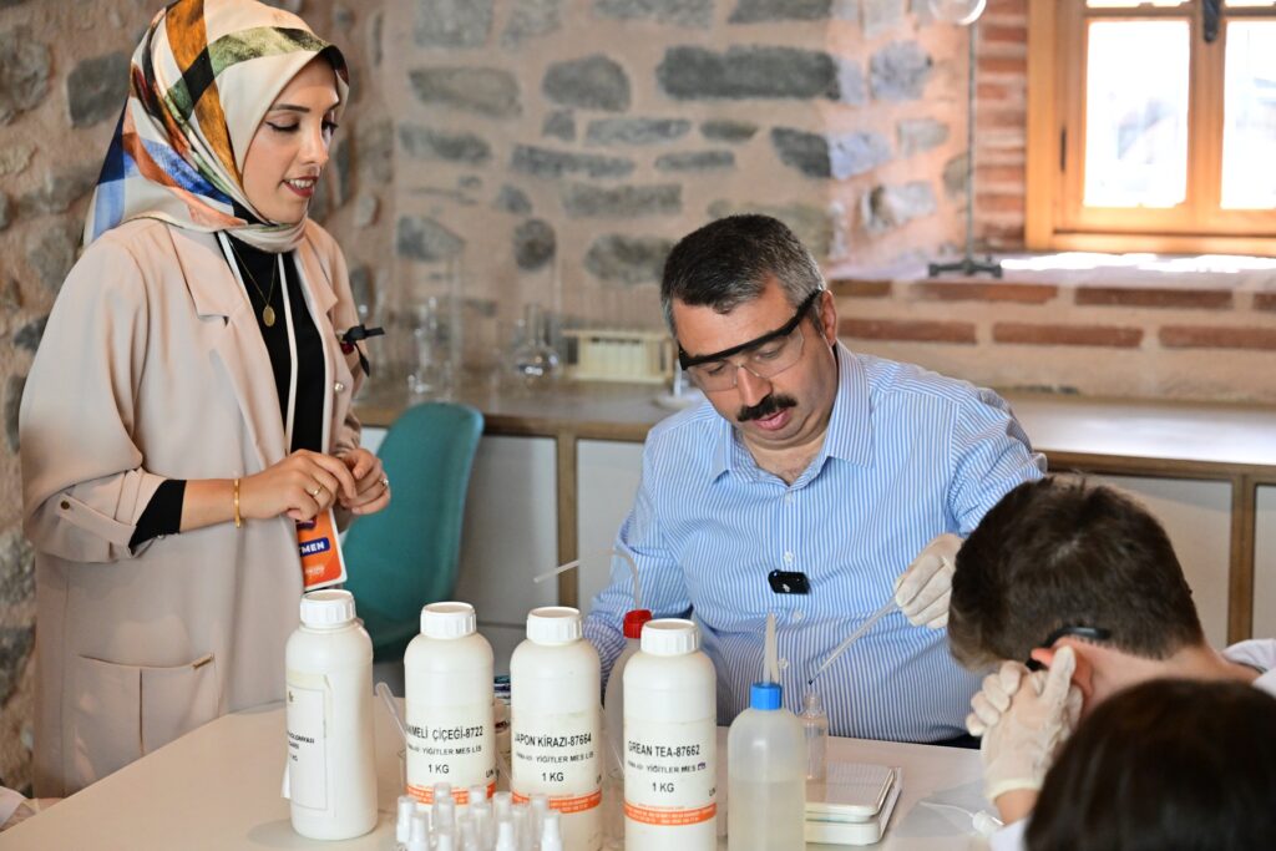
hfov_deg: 28.8
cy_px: 426
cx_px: 638
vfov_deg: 19.5
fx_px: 2481
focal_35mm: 70
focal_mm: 70
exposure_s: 1/400
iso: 4000
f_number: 4
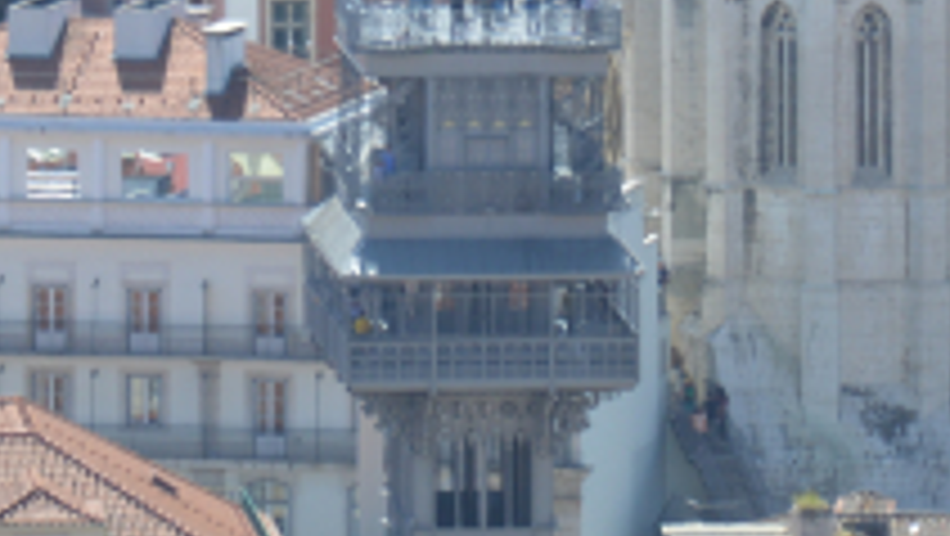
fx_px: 15728
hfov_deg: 3.5
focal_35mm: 624
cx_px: 387
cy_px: -158
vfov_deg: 2.0
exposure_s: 1/200
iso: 100
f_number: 7.1
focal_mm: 105
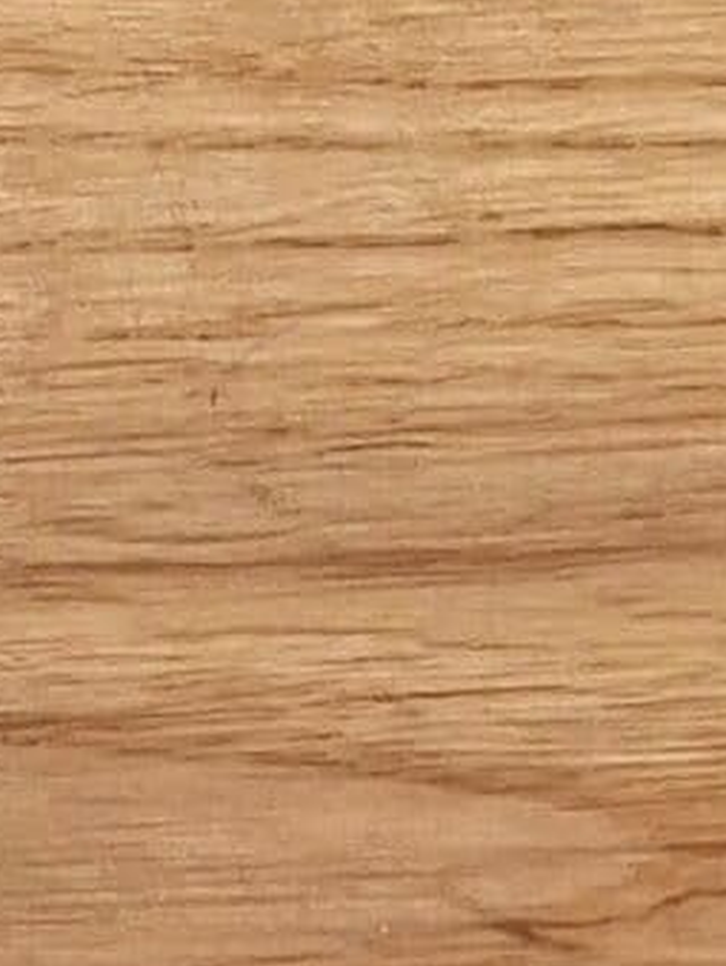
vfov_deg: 9.2
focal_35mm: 174
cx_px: -1529
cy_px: -1858
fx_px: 4860
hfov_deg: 7.4
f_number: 1.8
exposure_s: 1/50
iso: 200
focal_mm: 5.54
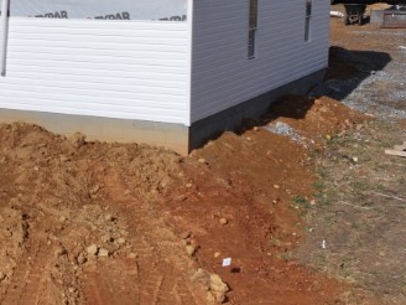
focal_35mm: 75
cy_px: 60
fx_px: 880
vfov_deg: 19.4
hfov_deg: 22.7
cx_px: -144
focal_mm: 12.29
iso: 100
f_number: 2.8
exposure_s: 1/5000
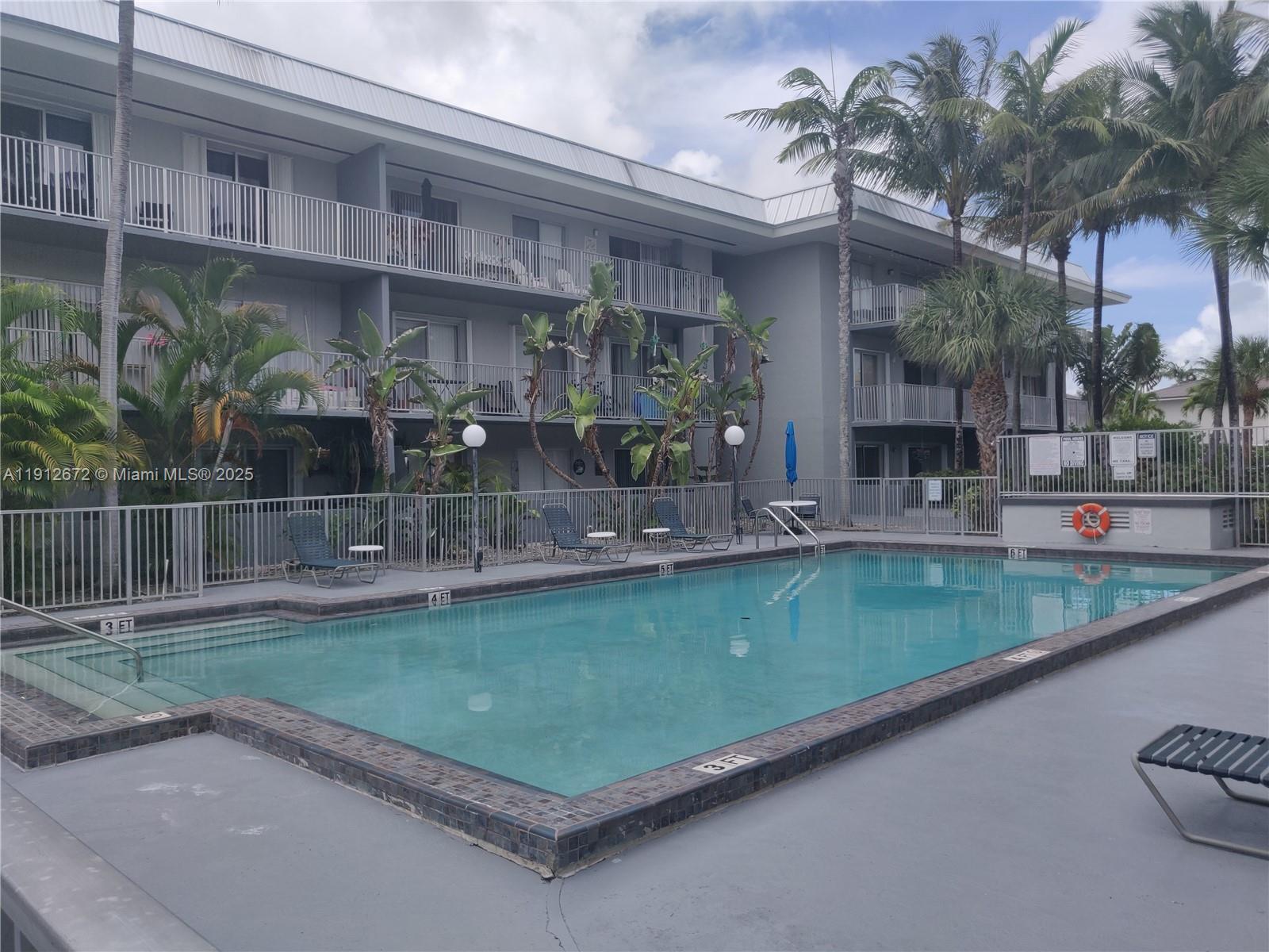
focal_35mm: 25
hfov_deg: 69.4
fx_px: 916
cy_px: 476
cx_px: 634
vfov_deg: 54.9
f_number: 1.7
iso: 100
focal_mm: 4.25
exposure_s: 1/1880
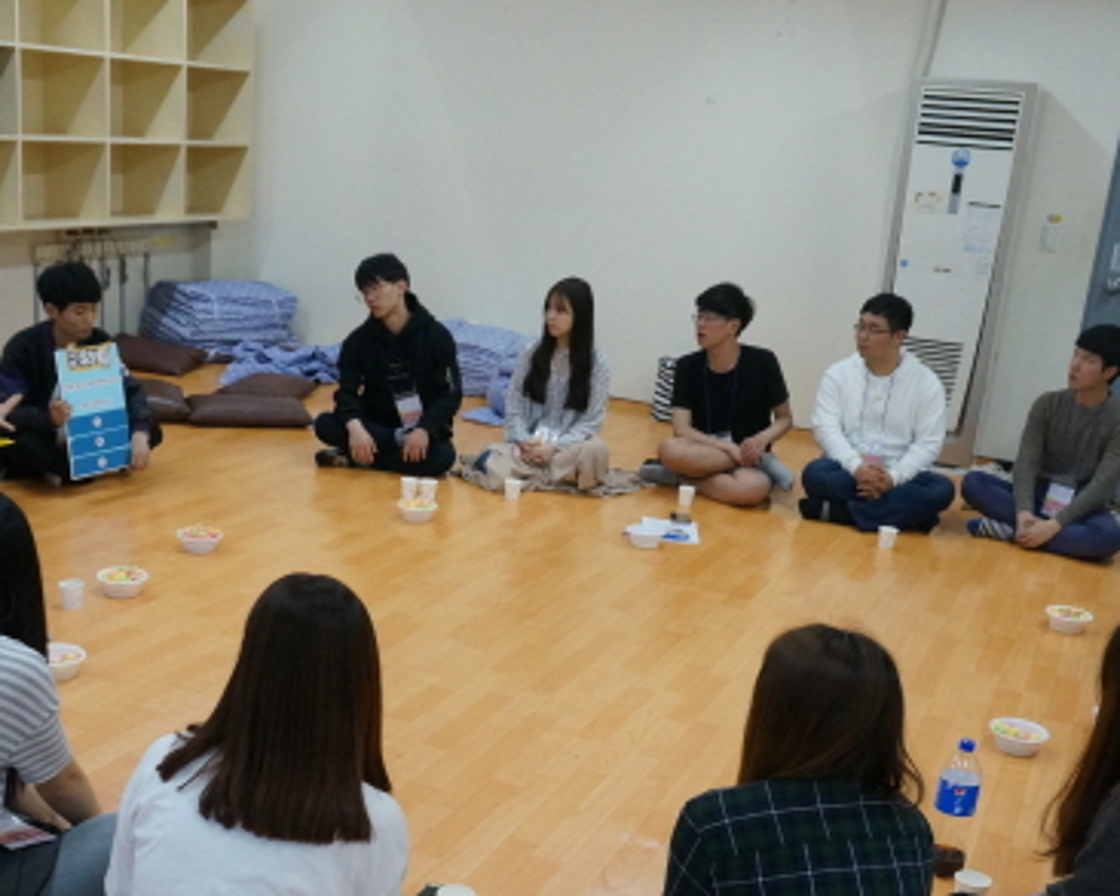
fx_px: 1426
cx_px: 511
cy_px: 631
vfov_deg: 34.4
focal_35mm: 43
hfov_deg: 42.8
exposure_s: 1/160
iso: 2000
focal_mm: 16
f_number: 4
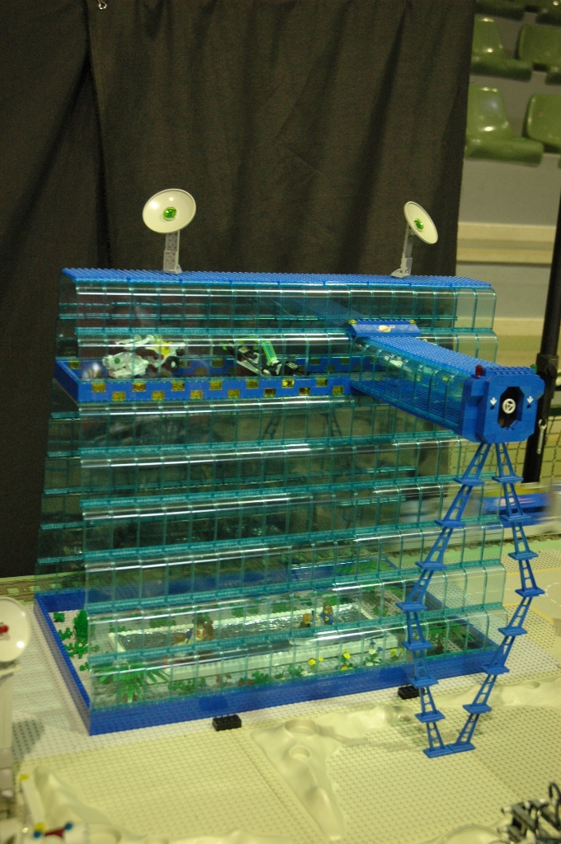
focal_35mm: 46
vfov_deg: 42.4
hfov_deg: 28.9
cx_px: 280
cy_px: 422
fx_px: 1090
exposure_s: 1/13
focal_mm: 31
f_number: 4.5
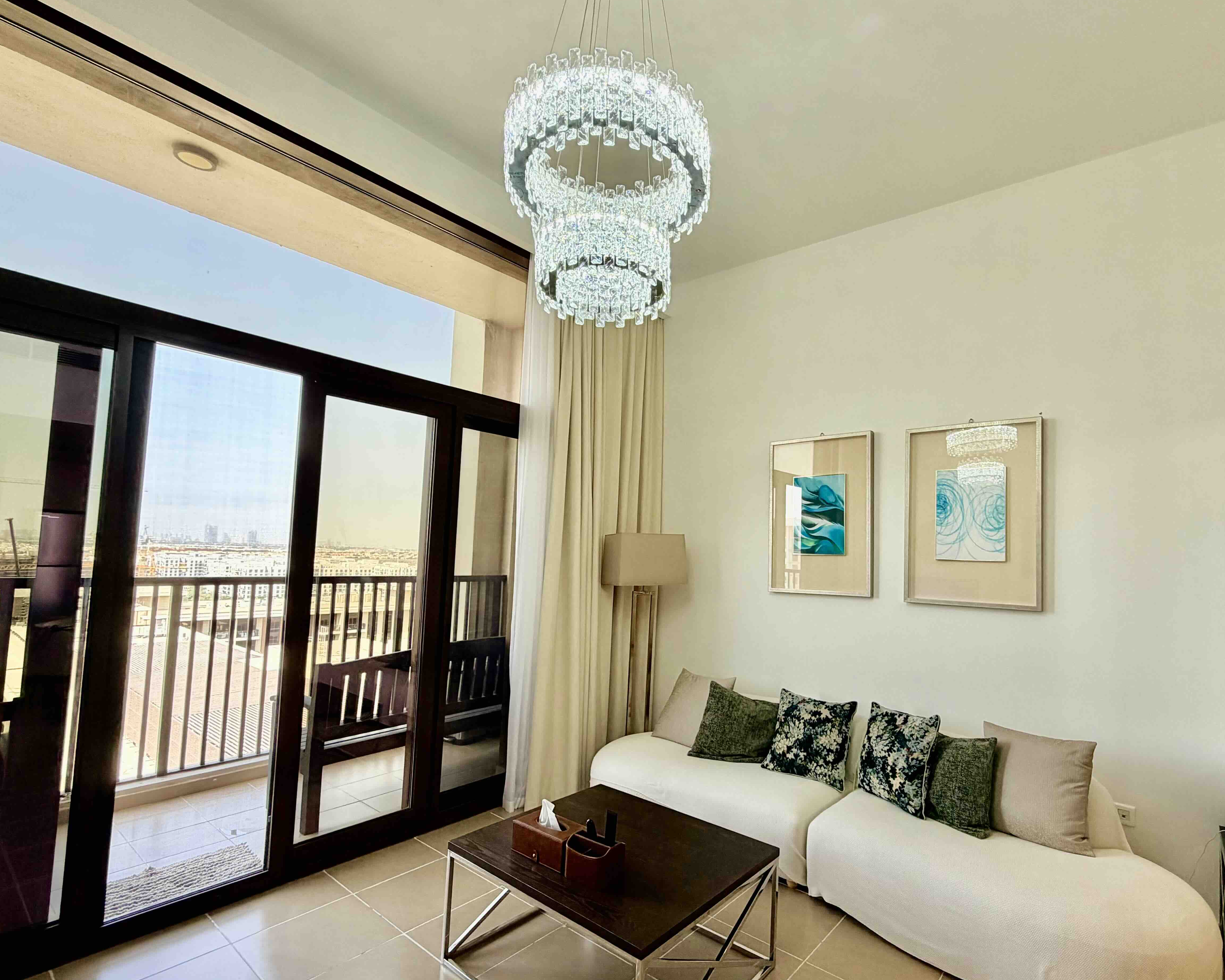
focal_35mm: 17
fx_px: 616
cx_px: 710
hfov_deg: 88.9
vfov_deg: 76.9
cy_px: 521
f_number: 2.2
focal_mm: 2.22
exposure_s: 1/121
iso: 64
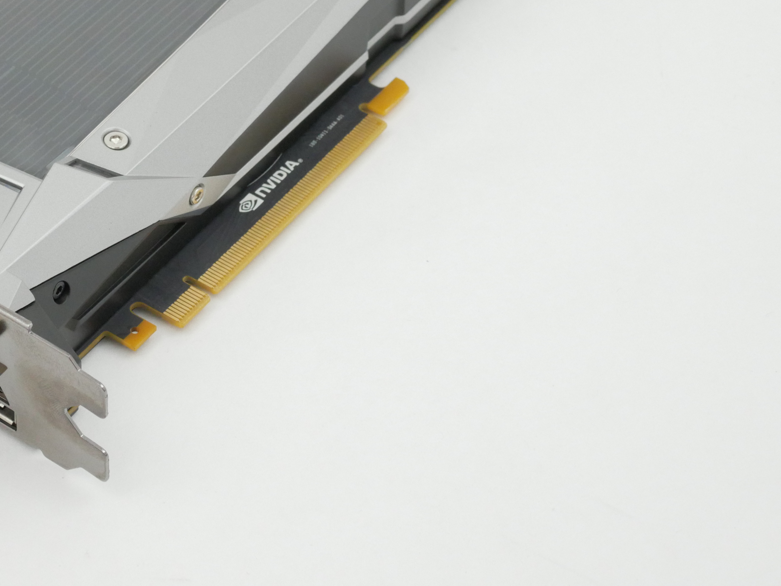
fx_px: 2415
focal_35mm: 107
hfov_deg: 18.2
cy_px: 71
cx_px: 150
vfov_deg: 13.7
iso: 1600
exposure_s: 1/200
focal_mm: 30
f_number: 7.1
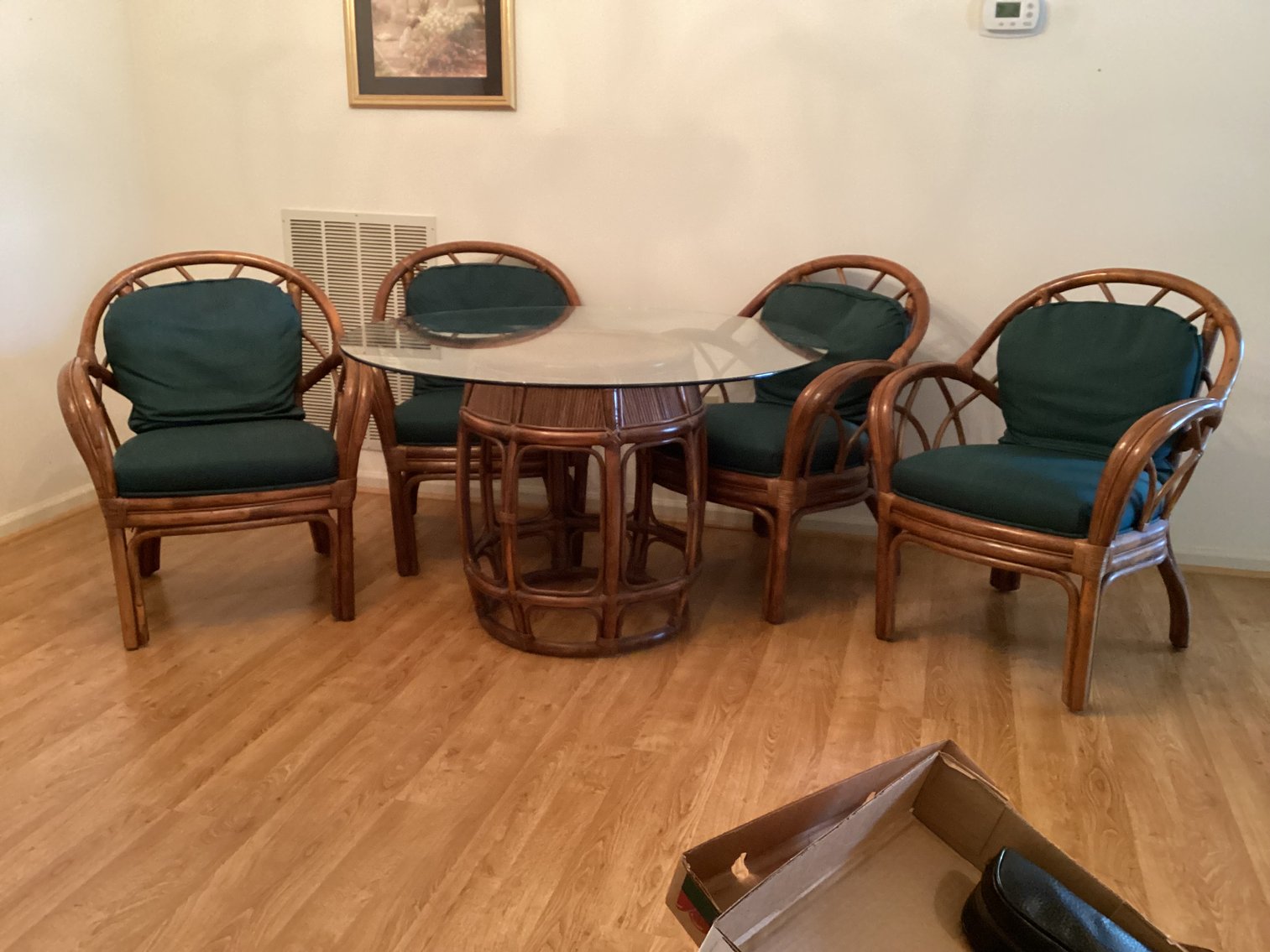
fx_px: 1137
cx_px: 635
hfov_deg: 58.3
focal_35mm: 31
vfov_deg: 45.4
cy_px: 476
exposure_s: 1/25
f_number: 2.4
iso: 400
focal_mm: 3.3
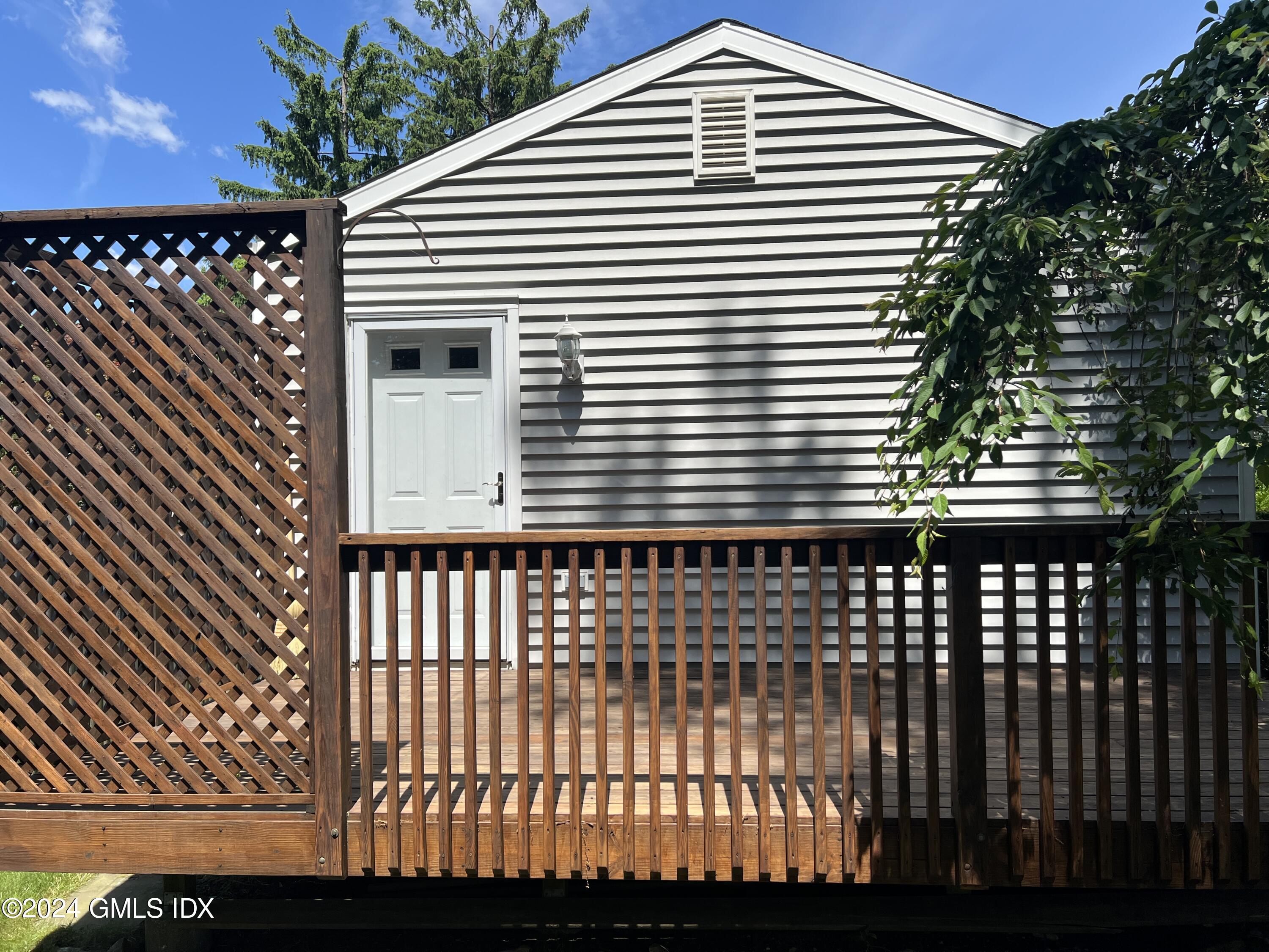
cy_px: 476
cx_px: 634
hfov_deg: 67.3
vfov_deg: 53.1
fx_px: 953
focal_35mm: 26
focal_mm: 5.7
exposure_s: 1/3356
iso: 50
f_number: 1.5
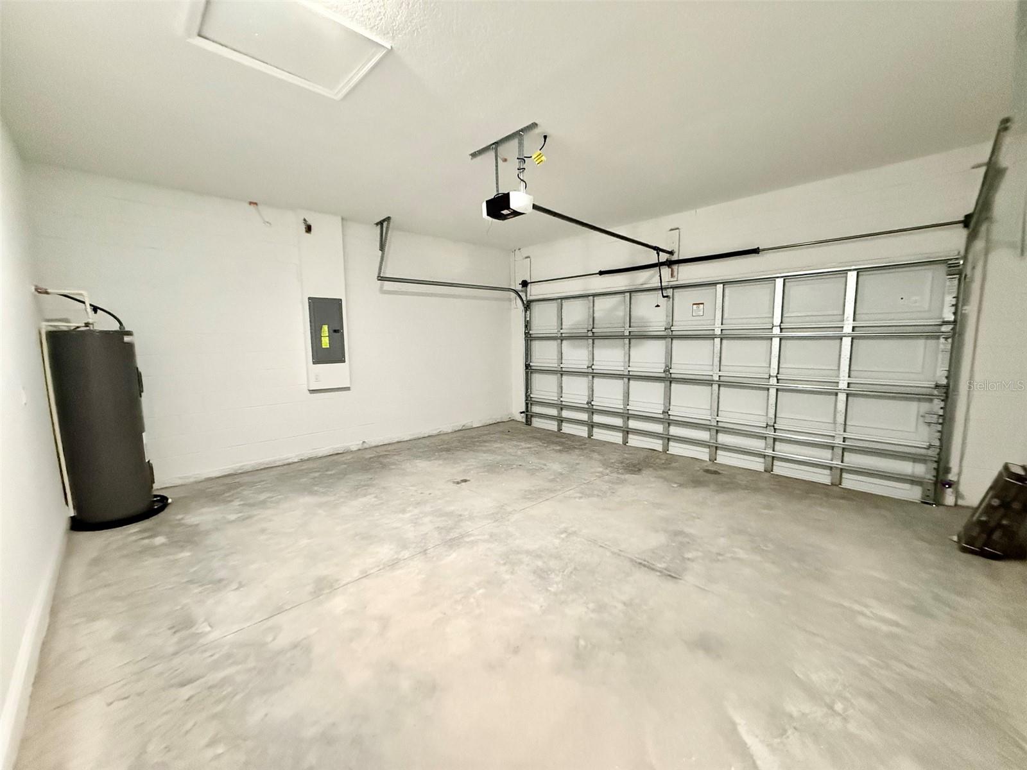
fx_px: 415
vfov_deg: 85.7
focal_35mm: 14
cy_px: 385
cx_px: 514
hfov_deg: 102.1
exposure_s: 1/60
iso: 1000
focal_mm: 2.22
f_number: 2.2
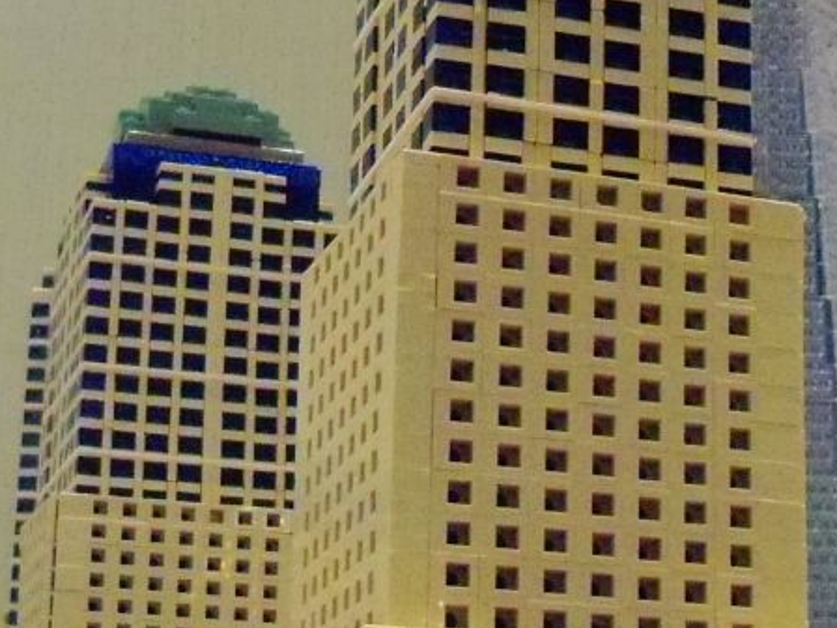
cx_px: 757
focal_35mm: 95
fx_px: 2297
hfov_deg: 20.2
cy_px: 355
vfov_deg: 15.6
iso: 2000
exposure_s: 1/40
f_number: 3.5
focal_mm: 6.2
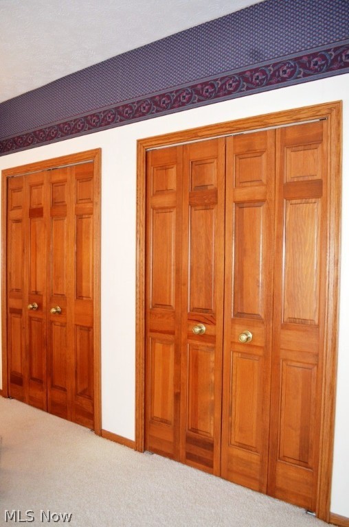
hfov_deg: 47.7
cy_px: 264
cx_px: 174
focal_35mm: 27
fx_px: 395
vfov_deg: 67.5
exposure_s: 1/60
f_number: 3.5
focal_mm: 18
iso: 1250
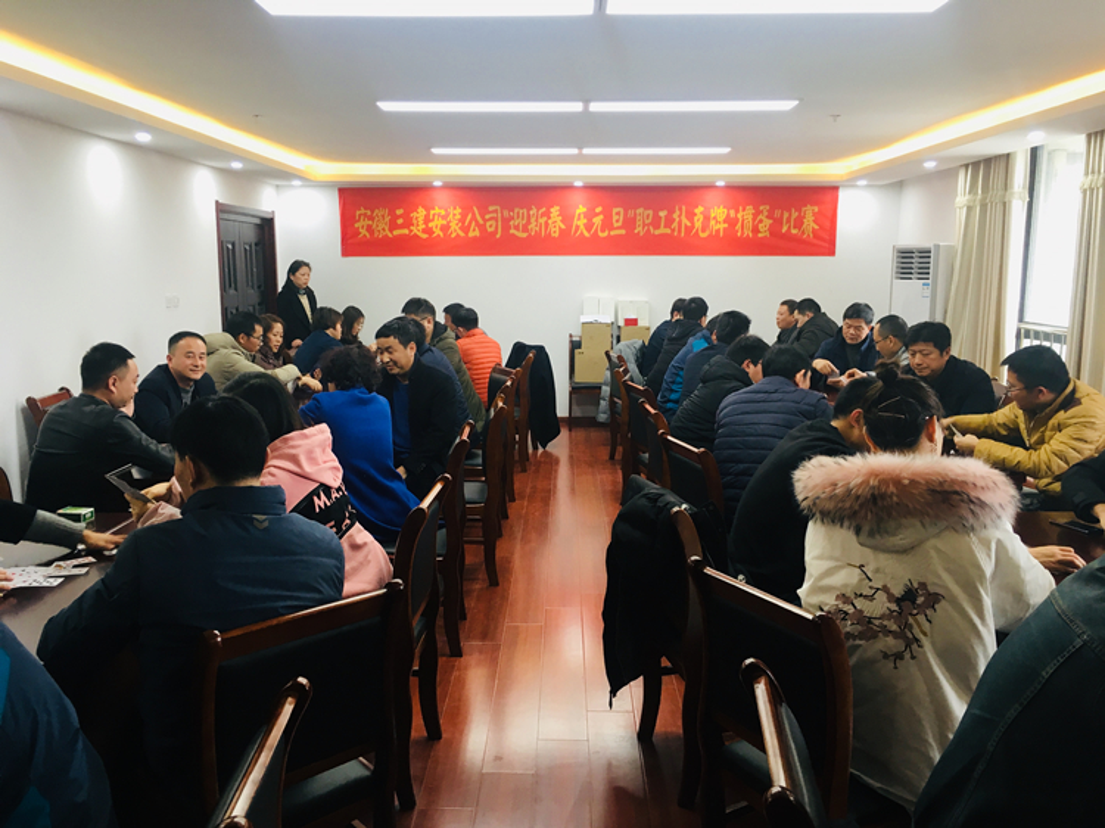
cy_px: 414
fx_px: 925
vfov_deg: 48.2
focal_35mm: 29
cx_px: 552
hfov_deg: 61.7
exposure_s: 1/33
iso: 80
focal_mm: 4.15
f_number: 2.2
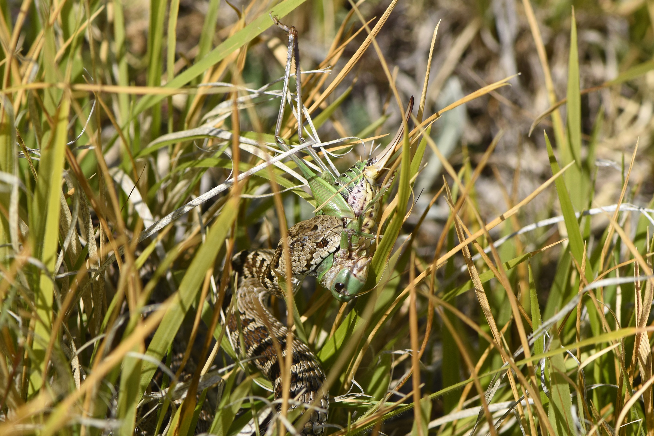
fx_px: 2725
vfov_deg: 9.2
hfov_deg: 13.7
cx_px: 327
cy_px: 218
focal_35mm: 150
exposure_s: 1/640
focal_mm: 150
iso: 250
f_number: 8
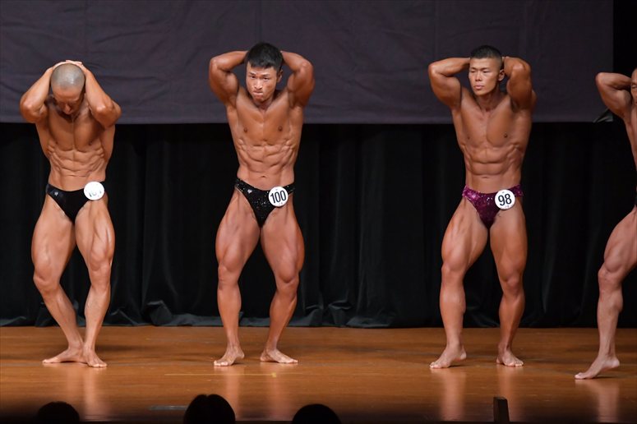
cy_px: 212
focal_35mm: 270
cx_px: 318
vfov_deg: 5.1
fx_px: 4775
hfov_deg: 7.6
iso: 5000
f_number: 5.6
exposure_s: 1/400
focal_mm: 180
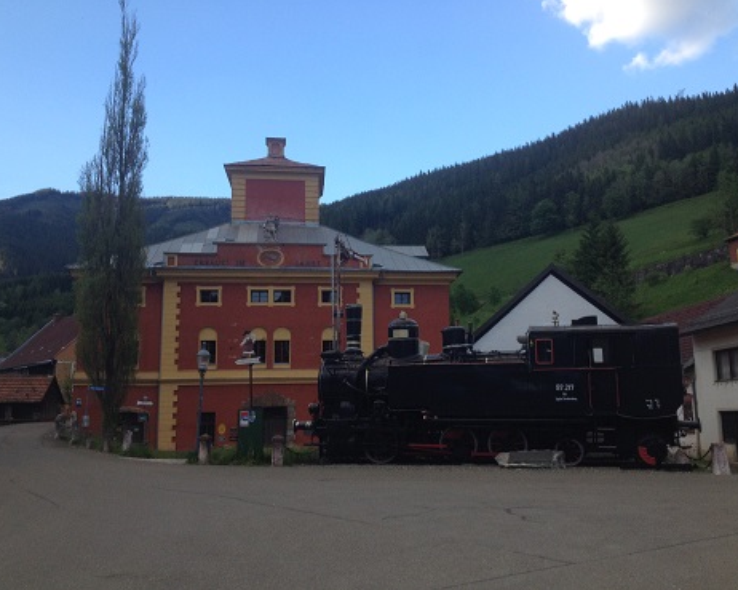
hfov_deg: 49.1
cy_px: 293
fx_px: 808
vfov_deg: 40.1
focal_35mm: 37
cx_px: 366
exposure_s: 1/349
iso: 50
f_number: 2.4
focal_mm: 4.28
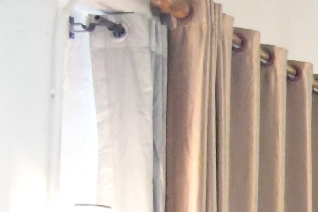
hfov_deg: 9.8
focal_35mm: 168
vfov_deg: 7.6
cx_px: 899
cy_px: 516
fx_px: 1484
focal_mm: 18
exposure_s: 1/250
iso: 12800
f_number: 3.5
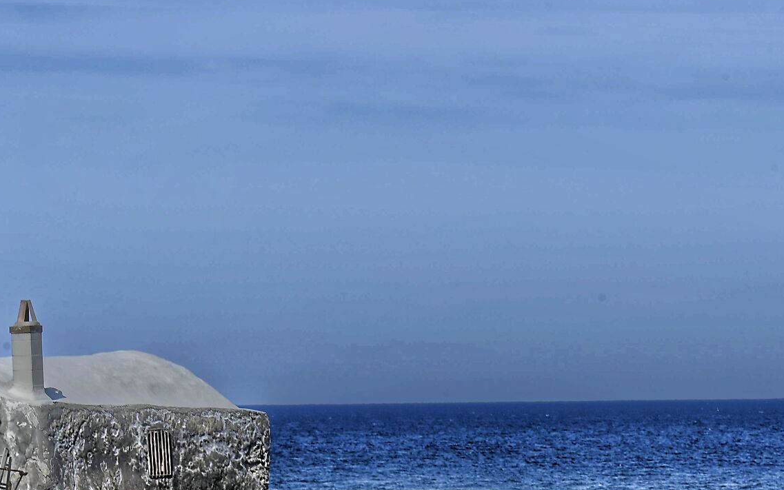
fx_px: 6432
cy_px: 386
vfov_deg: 4.4
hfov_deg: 7.0
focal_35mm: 301
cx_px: 323
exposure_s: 1/161
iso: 110
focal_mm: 140
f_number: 16
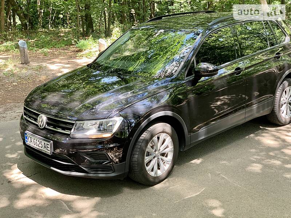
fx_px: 437
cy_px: 109
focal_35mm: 52
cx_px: 146
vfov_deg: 28.0
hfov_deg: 36.8
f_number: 2.4
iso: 100
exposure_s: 1/122
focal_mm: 6
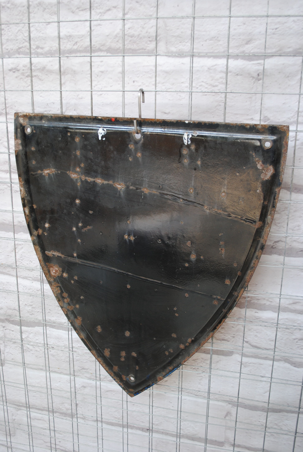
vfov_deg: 53.0
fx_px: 452
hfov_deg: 37.0
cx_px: 152
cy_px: 226
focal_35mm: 36
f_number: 4
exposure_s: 1/60
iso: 200
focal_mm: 24
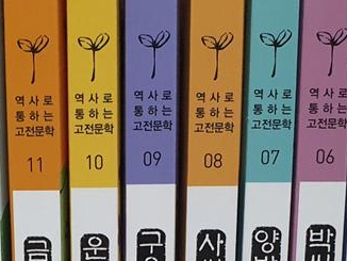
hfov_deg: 19.1
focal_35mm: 102
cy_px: 410
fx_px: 1023
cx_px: 89
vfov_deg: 13.5
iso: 320
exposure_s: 1/40
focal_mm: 4.3
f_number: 2.4
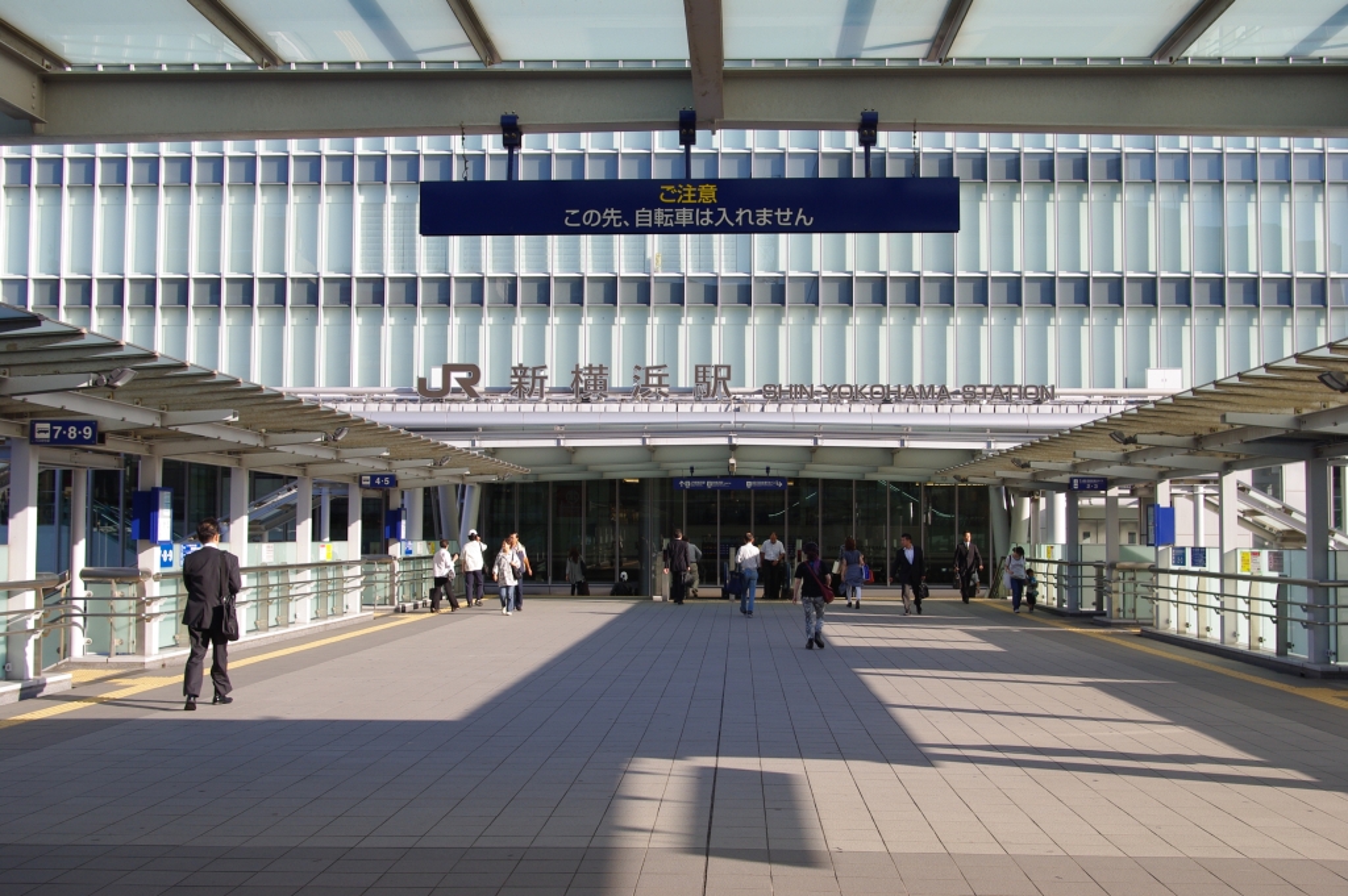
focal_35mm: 42
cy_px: 448
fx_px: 1571
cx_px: 674
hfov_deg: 46.4
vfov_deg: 31.8
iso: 100
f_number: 6.7
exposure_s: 1/180
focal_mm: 28
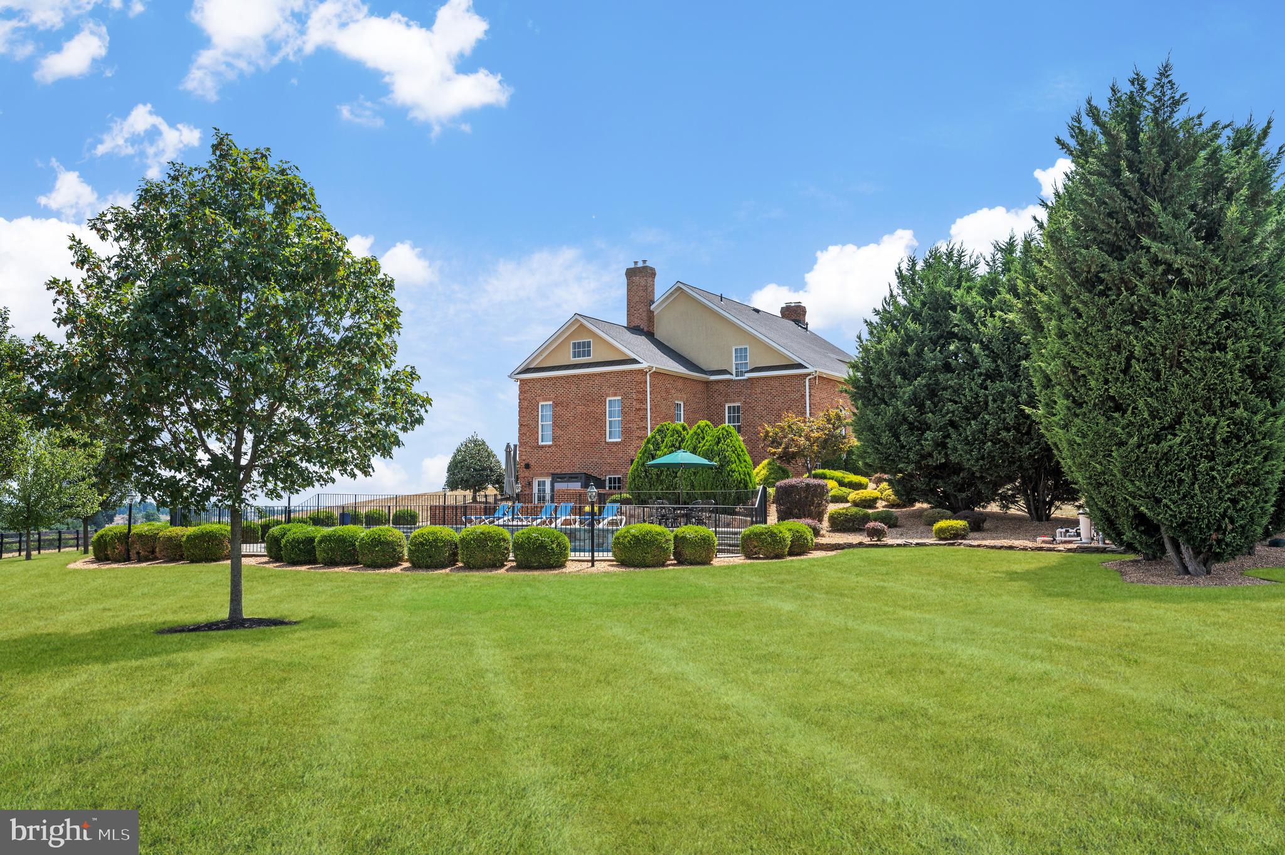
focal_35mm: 30
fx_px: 1070
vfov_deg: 43.5
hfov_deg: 62.0
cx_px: 642
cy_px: 428
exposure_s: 1/250
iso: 100
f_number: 9
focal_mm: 30
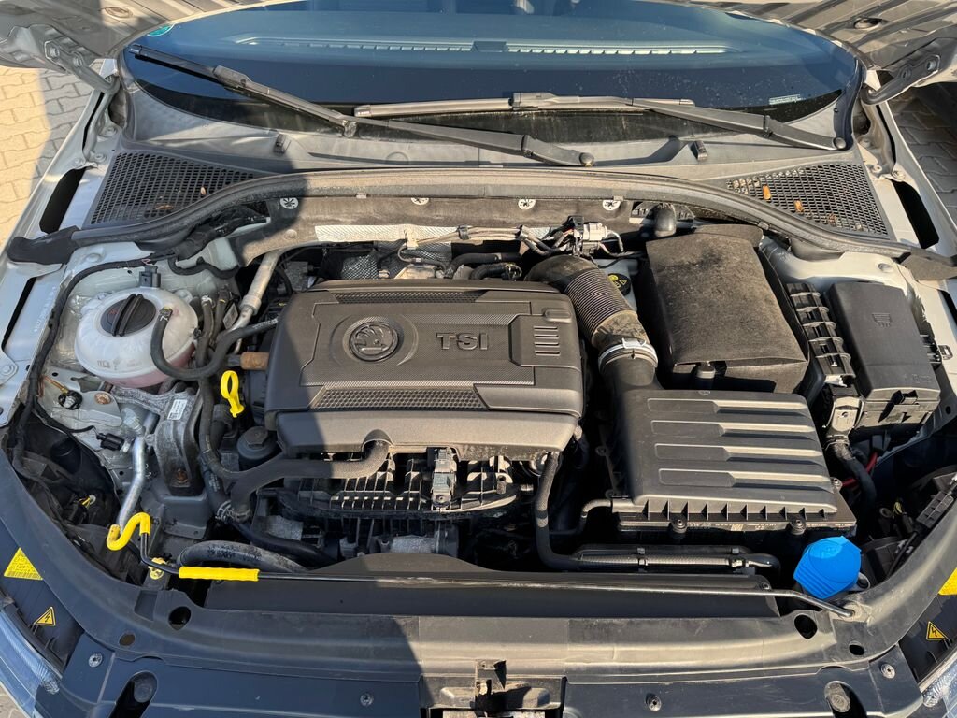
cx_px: 478
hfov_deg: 71.6
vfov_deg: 56.8
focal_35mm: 24
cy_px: 359
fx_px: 664
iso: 80
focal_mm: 6.76
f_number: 1.78
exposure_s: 1/448
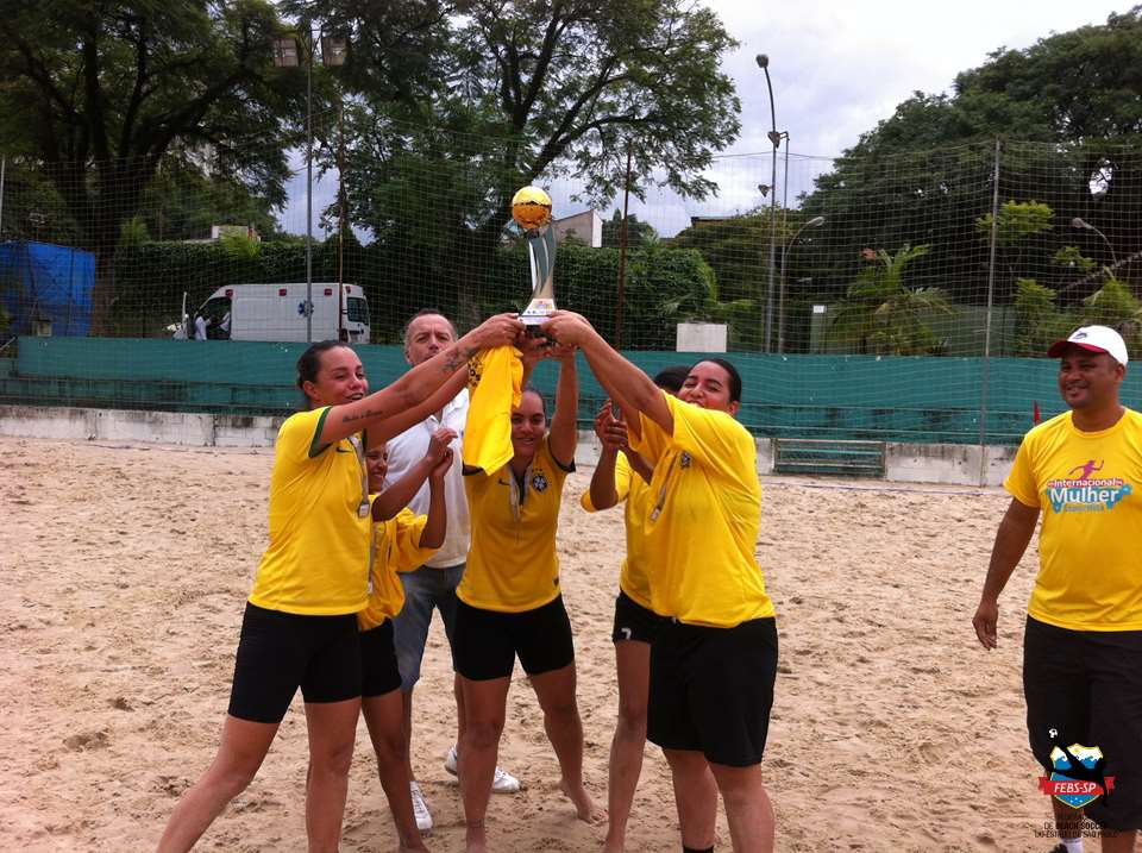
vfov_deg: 40.6
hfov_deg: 52.7
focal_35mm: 35
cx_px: 571
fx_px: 1153
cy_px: 426
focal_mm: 3.85
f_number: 2.8
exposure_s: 1/1117
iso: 80
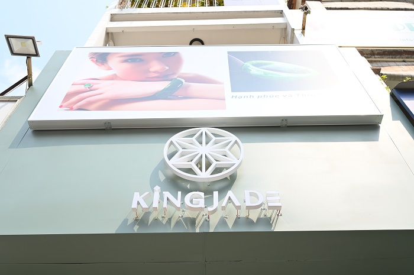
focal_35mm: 35
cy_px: 138
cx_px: 207
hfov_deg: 54.5
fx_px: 402
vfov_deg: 37.8
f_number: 7.1
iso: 100
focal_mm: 35
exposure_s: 1/200
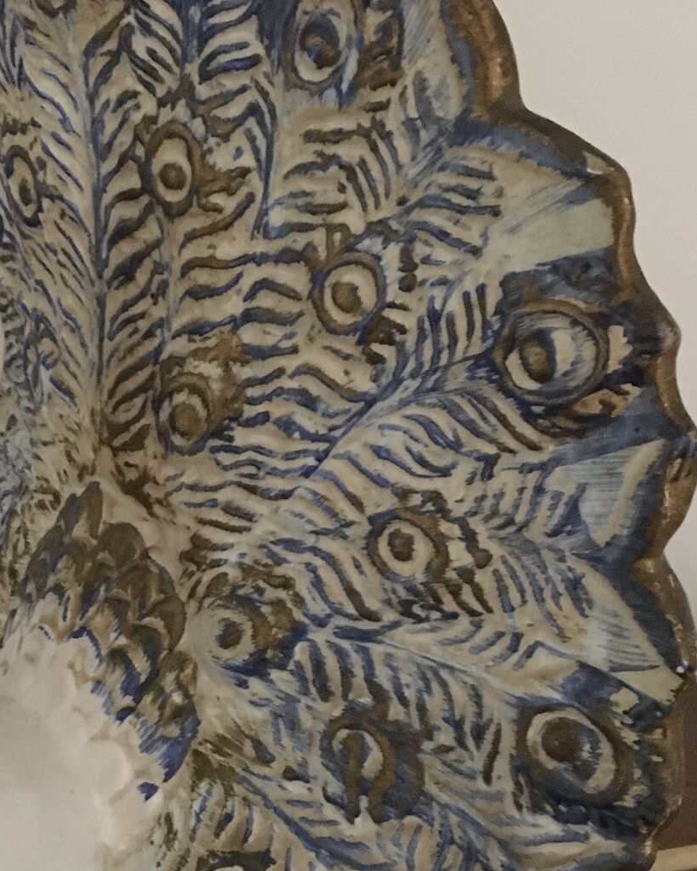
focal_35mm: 56
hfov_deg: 26.9
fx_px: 1444
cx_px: 221
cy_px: 499
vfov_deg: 33.5
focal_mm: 4.15
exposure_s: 1/17
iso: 500
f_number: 2.2
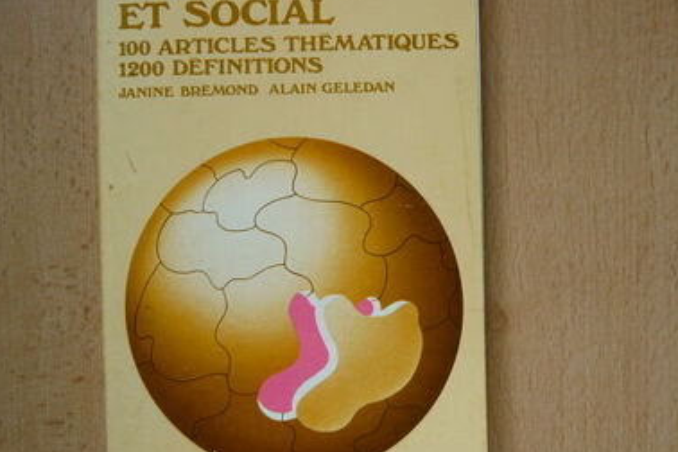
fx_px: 697
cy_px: 222
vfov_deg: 35.9
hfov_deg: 51.9
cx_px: 325
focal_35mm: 37
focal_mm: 4.6
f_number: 2.8
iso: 100
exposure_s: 1/30
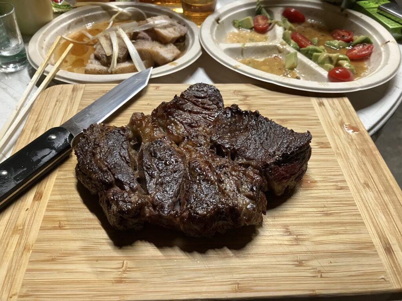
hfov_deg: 63.4
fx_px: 325
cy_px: 150
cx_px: 201
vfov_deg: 49.7
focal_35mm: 28
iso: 640
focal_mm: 3.99
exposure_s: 1/30
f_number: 1.8
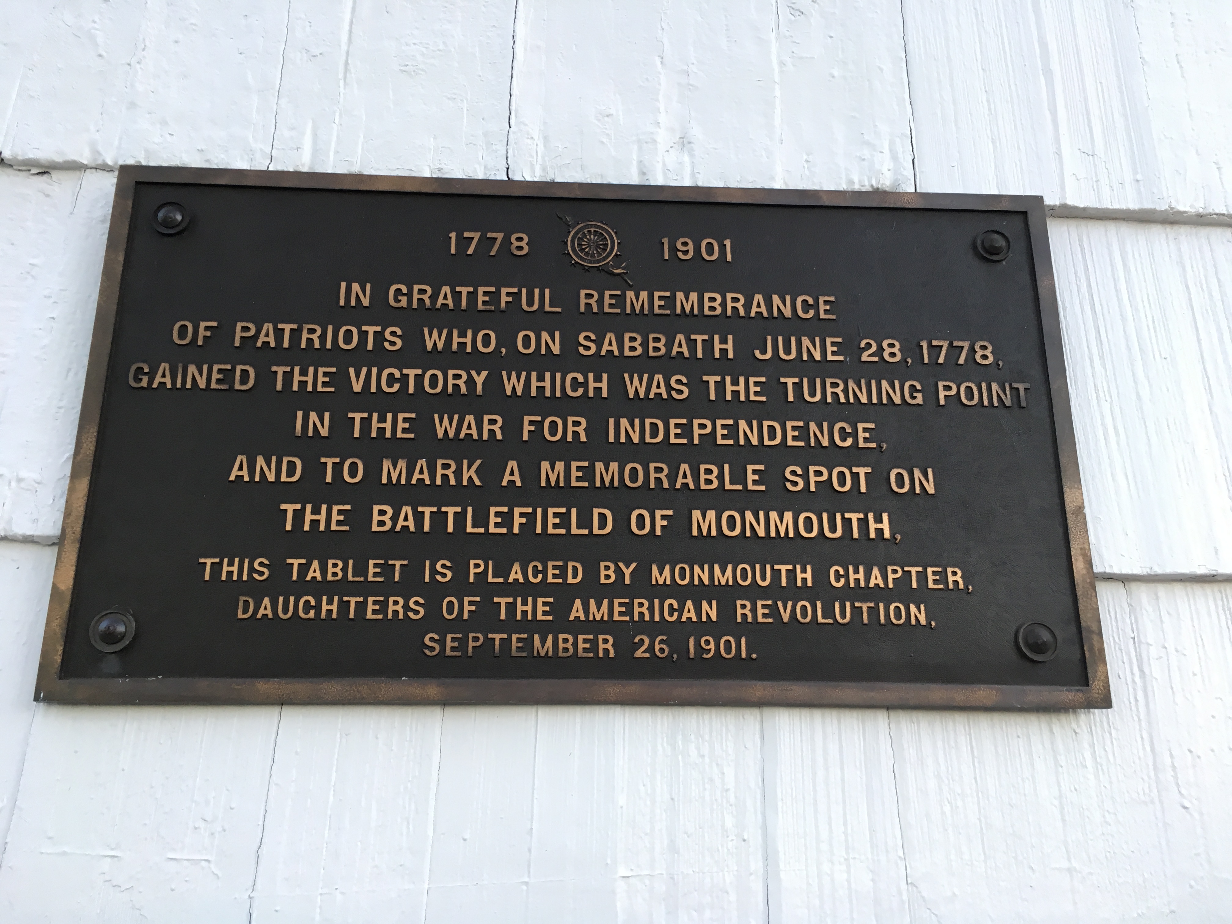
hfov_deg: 61.7
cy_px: 462
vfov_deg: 48.2
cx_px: 616
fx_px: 1032
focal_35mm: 29
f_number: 2.2
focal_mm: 4.15
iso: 32
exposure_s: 1/30
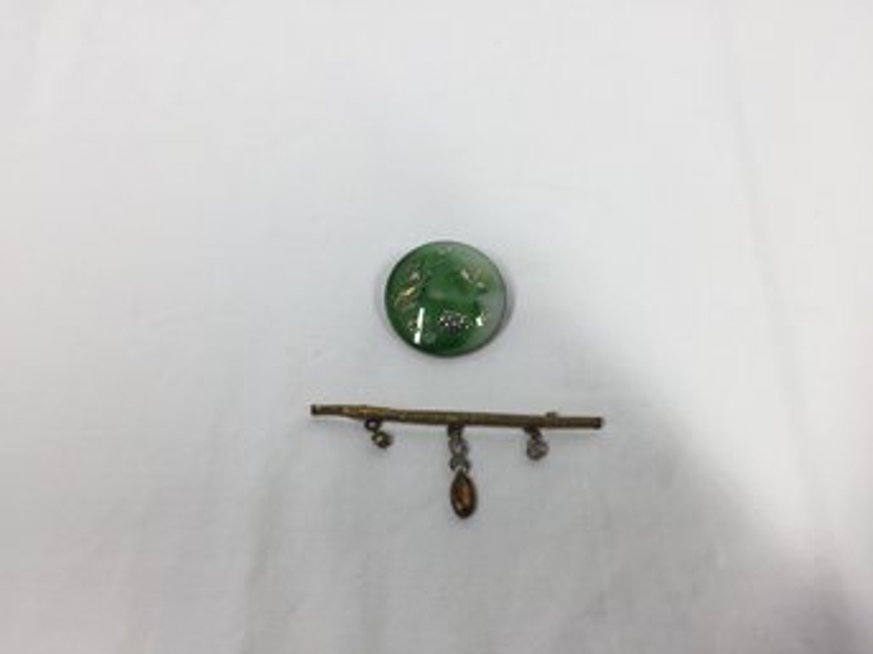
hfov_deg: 61.7
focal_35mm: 29
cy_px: 327
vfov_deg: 48.2
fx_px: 731
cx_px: 436
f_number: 2.2
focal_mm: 4.15
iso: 32
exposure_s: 1/120
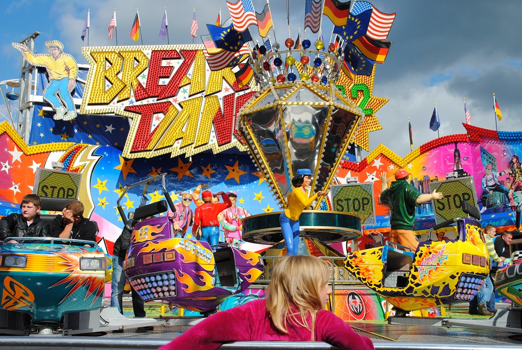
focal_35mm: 48
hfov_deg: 41.1
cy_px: 175
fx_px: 697
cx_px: 261
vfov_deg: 28.1
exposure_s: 1/320
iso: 100
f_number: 9
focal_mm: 32
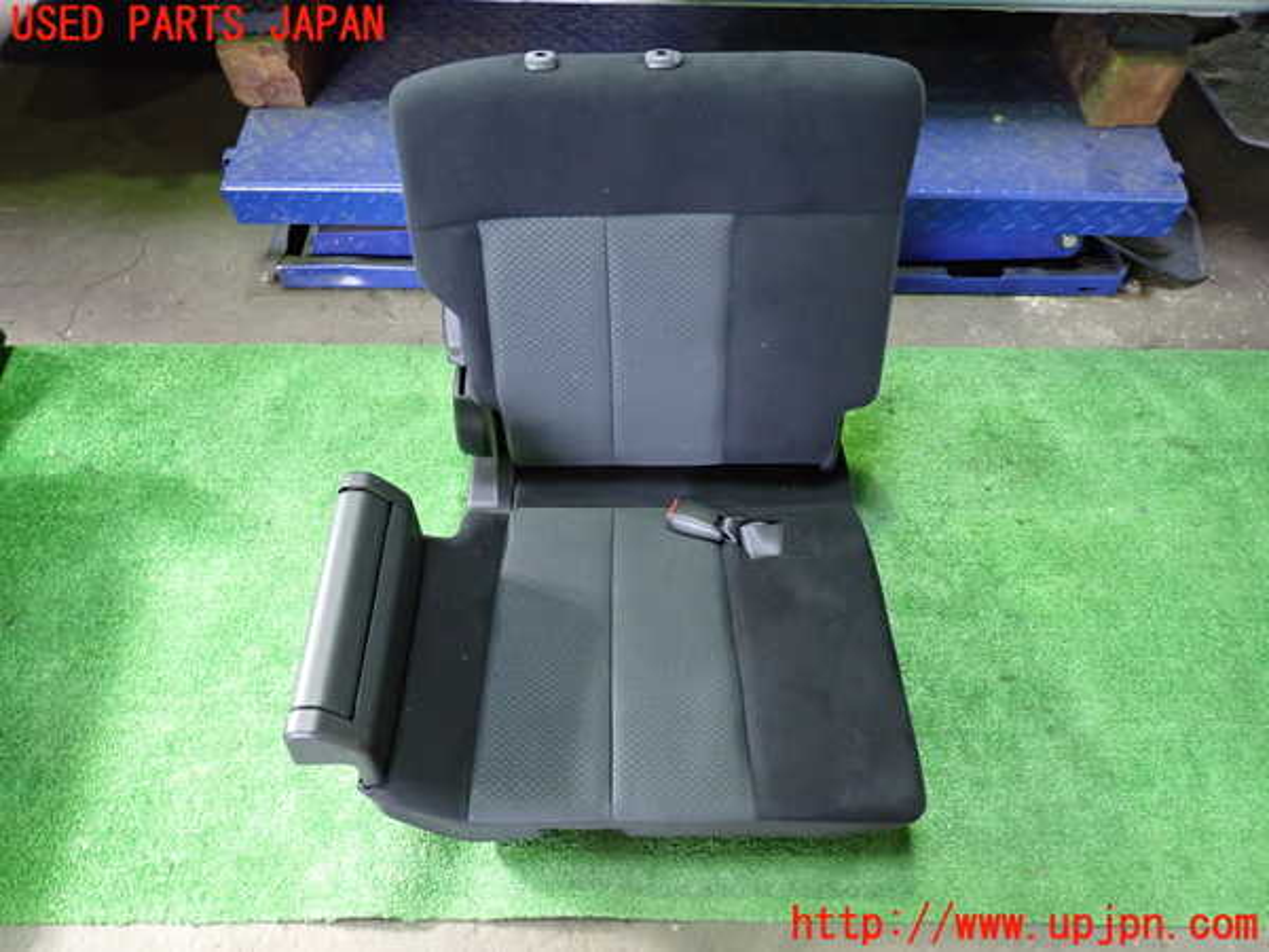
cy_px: 476
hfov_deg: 69.4
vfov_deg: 54.9
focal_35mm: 25
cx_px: 634
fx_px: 916
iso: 500
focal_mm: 4.5
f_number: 2
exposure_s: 1/30
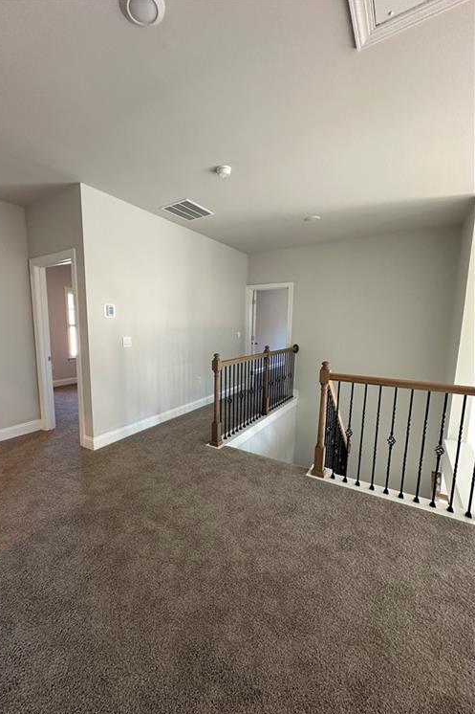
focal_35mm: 15
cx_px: 201
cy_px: 366
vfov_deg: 100.4
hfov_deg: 76.8
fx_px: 297
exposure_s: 1/60
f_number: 2.2
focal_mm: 2.22
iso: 160
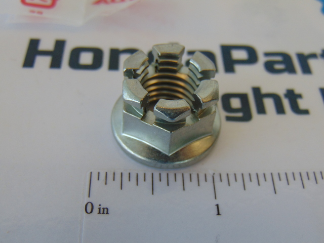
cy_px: 122
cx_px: 162
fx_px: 393
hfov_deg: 44.8
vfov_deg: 34.3
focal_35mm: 42
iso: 80
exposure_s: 1/200
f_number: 3.3
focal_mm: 7.6
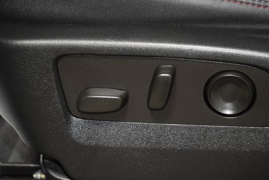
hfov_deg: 16.2
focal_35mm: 126
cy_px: 98
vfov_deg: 10.9
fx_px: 942
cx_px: 154
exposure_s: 1/50
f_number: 4.5
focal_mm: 70
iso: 3200
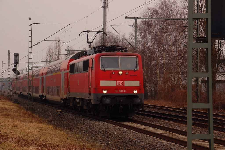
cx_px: 112
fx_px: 749
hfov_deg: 17.1
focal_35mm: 120
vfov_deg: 11.4
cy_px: 75
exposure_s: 1/250
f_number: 7.1
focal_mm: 80
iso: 200
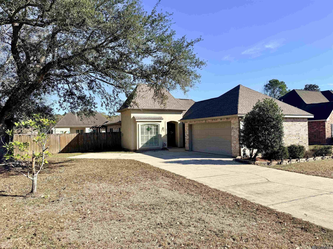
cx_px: 166
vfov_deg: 56.8
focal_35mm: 24
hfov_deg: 71.6
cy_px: 124
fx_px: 231
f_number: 1.78
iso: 80
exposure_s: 1/3759
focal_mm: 6.76
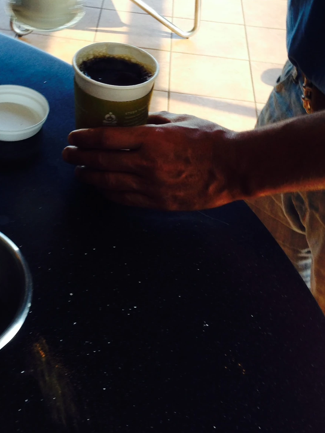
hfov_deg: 24.9
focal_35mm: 58
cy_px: 151
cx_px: 74
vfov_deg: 33.0
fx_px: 726
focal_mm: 4.12
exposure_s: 1/60
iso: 64
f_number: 2.4
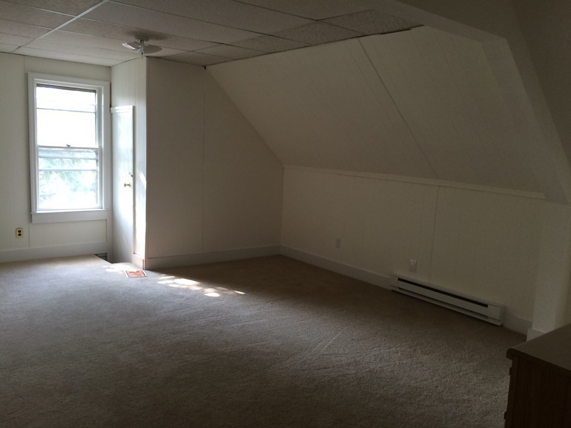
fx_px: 478
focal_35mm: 29
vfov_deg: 48.2
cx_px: 286
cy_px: 214
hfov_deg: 61.7
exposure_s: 1/30
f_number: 2.2
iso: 32
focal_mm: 4.15
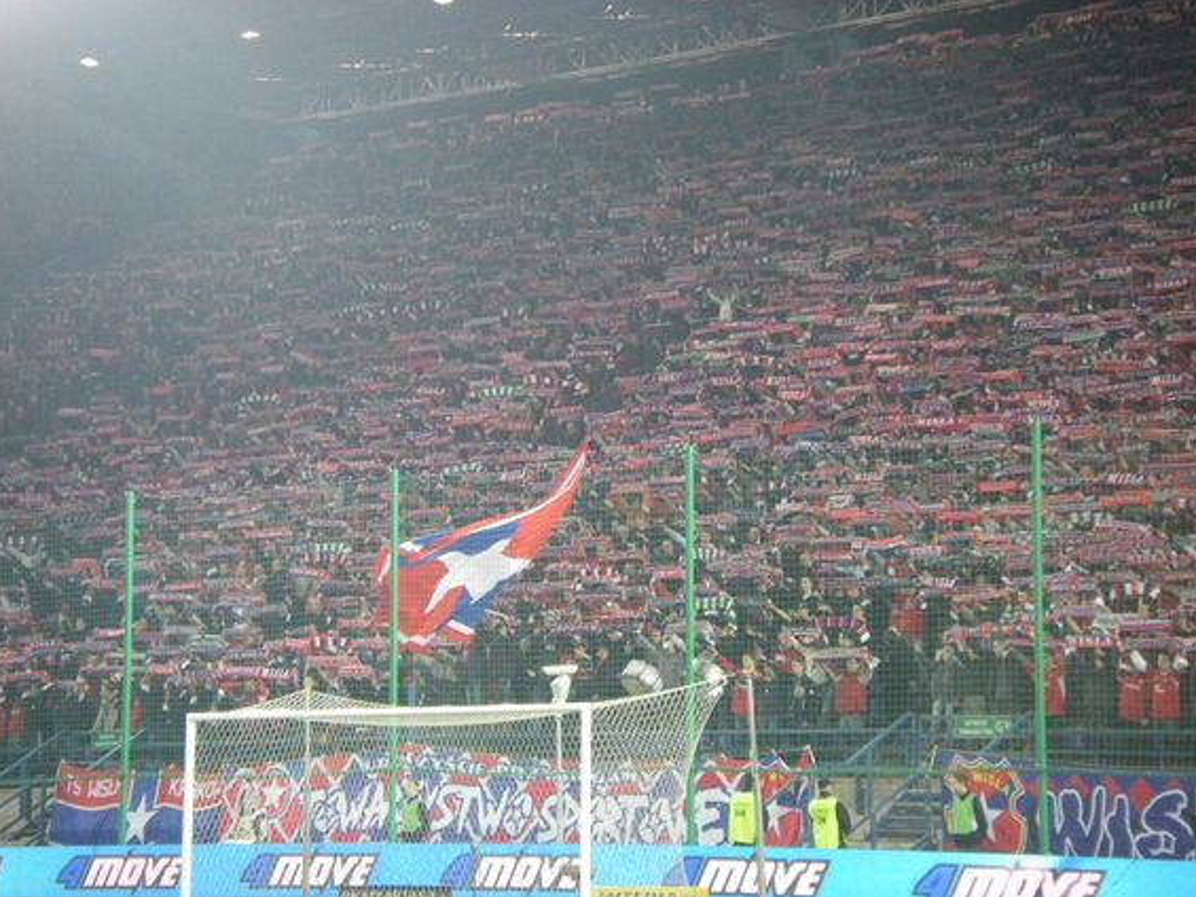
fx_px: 4458
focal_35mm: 129
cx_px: 597
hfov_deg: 15.3
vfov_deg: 11.5
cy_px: 450
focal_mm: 21.1
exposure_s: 1/100
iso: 800
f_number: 4.2
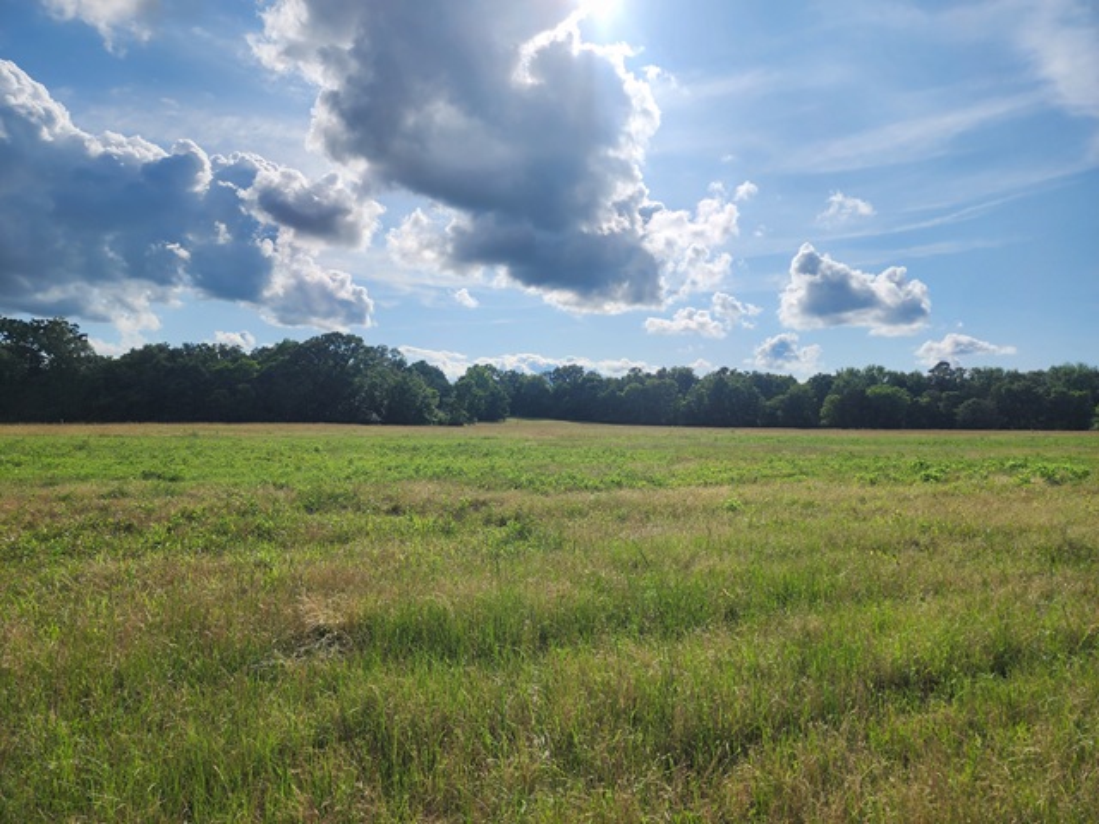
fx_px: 730
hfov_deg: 73.9
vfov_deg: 58.9
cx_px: 550
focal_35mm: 23
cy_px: 412
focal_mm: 6.4
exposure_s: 1/2993
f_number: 1.8
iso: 12
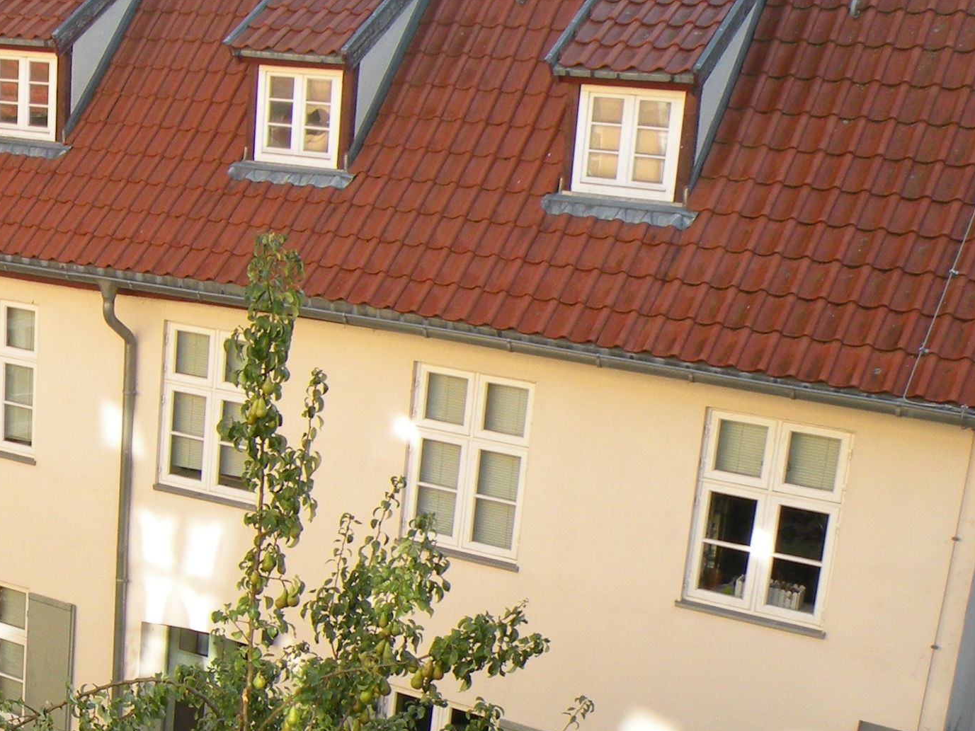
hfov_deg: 27.2
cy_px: 506
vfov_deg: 22.8
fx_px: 1803
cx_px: -156
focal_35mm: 64
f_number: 4.5
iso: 94
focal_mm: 4.7
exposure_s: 1/124
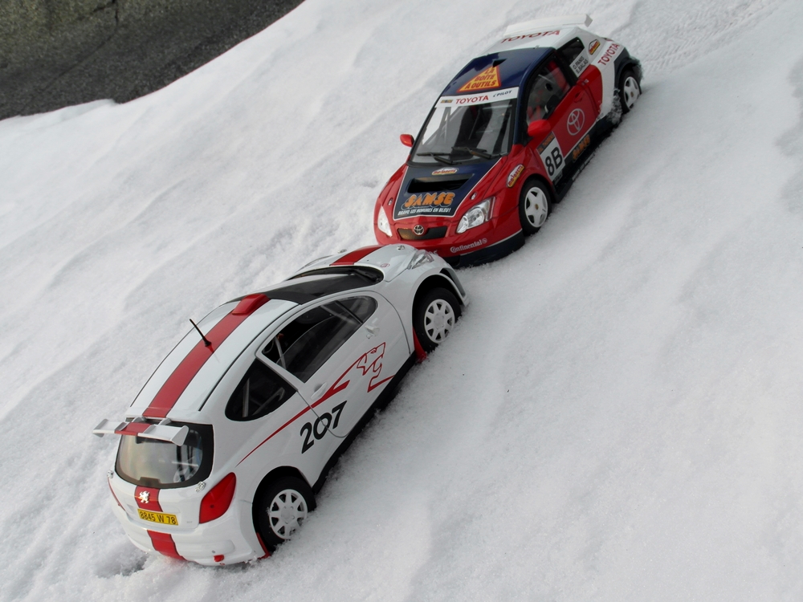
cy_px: 301
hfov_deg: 36.2
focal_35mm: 53
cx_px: 402
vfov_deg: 27.5
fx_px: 1229
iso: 80
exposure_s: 1/60
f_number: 5.4
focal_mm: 8.7
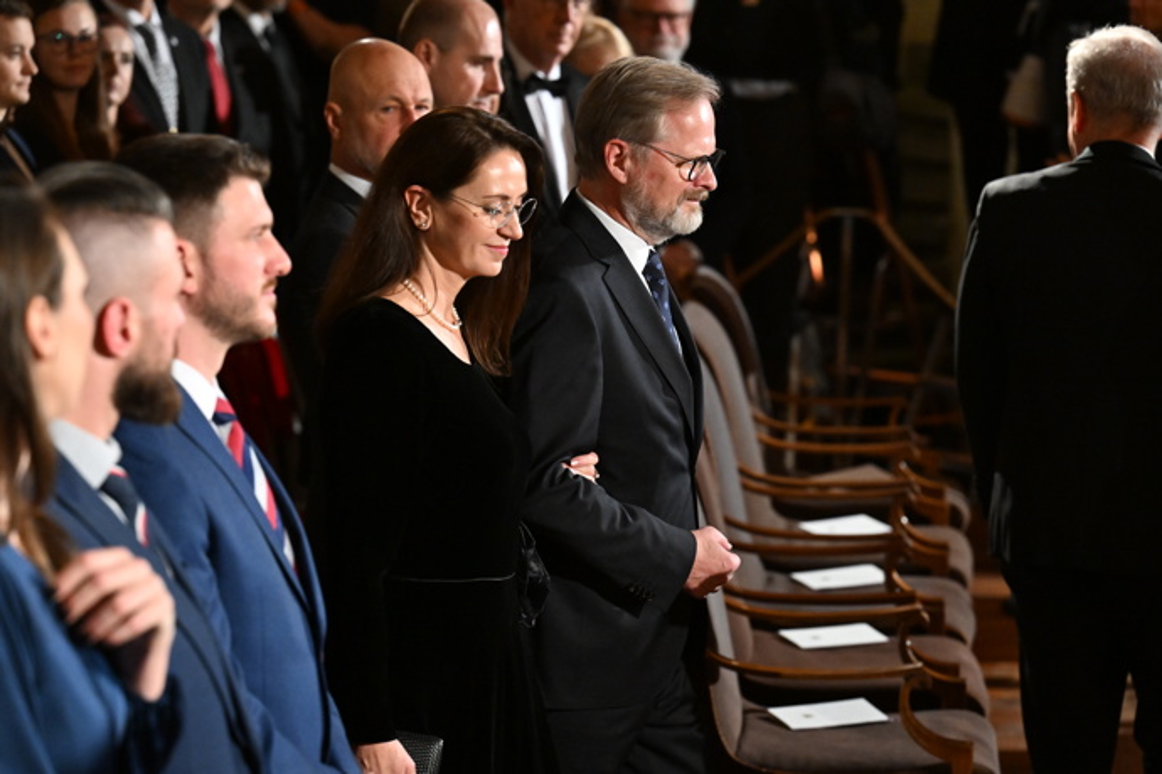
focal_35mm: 135
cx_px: 581
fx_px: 4357
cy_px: 387
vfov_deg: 10.2
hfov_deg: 15.2
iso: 8000
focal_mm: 135
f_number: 4.5
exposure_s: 1/250
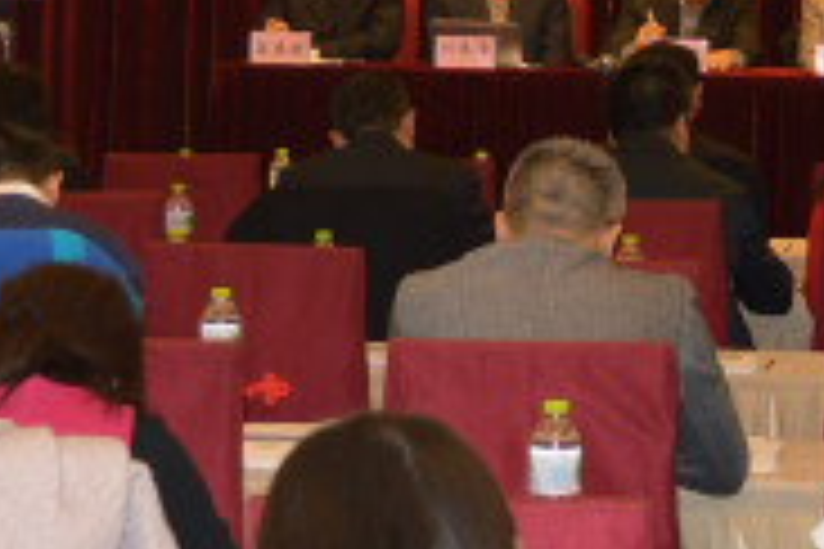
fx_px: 3460
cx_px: 702
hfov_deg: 13.5
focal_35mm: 151
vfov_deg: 8.8
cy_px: -371
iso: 280
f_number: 3.8
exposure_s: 1/30
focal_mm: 23
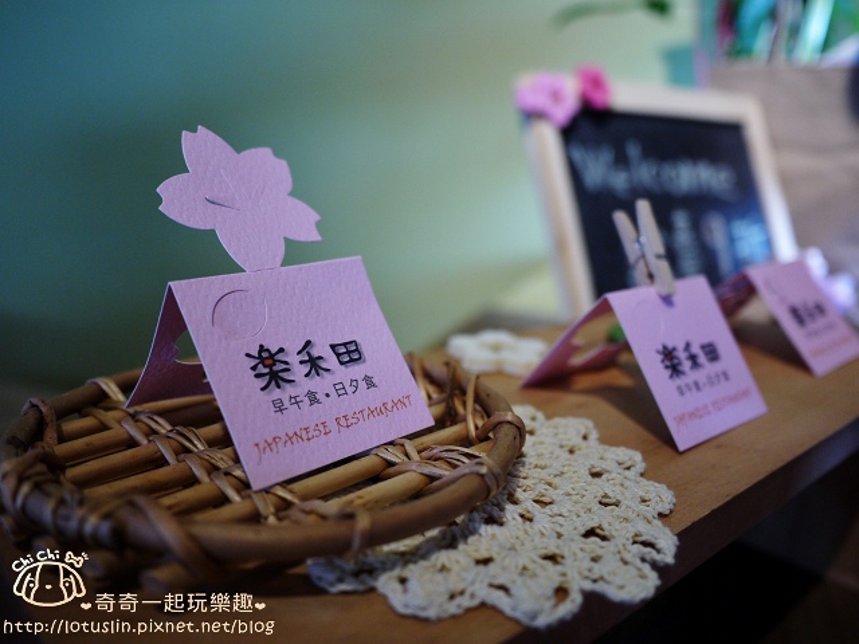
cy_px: 322
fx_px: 695
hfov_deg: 63.4
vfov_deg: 49.7
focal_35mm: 28
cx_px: 430
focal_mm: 14
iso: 250
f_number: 2.5
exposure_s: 1/60
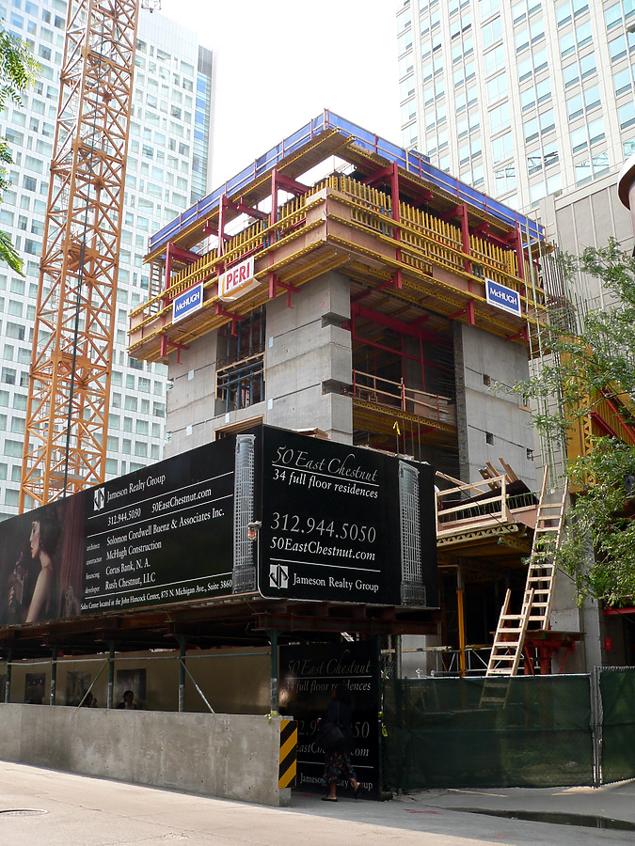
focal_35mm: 36
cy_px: 423
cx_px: 318
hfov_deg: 39.7
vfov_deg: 51.4
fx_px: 881
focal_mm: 6
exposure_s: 1/100
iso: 80
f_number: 3.7
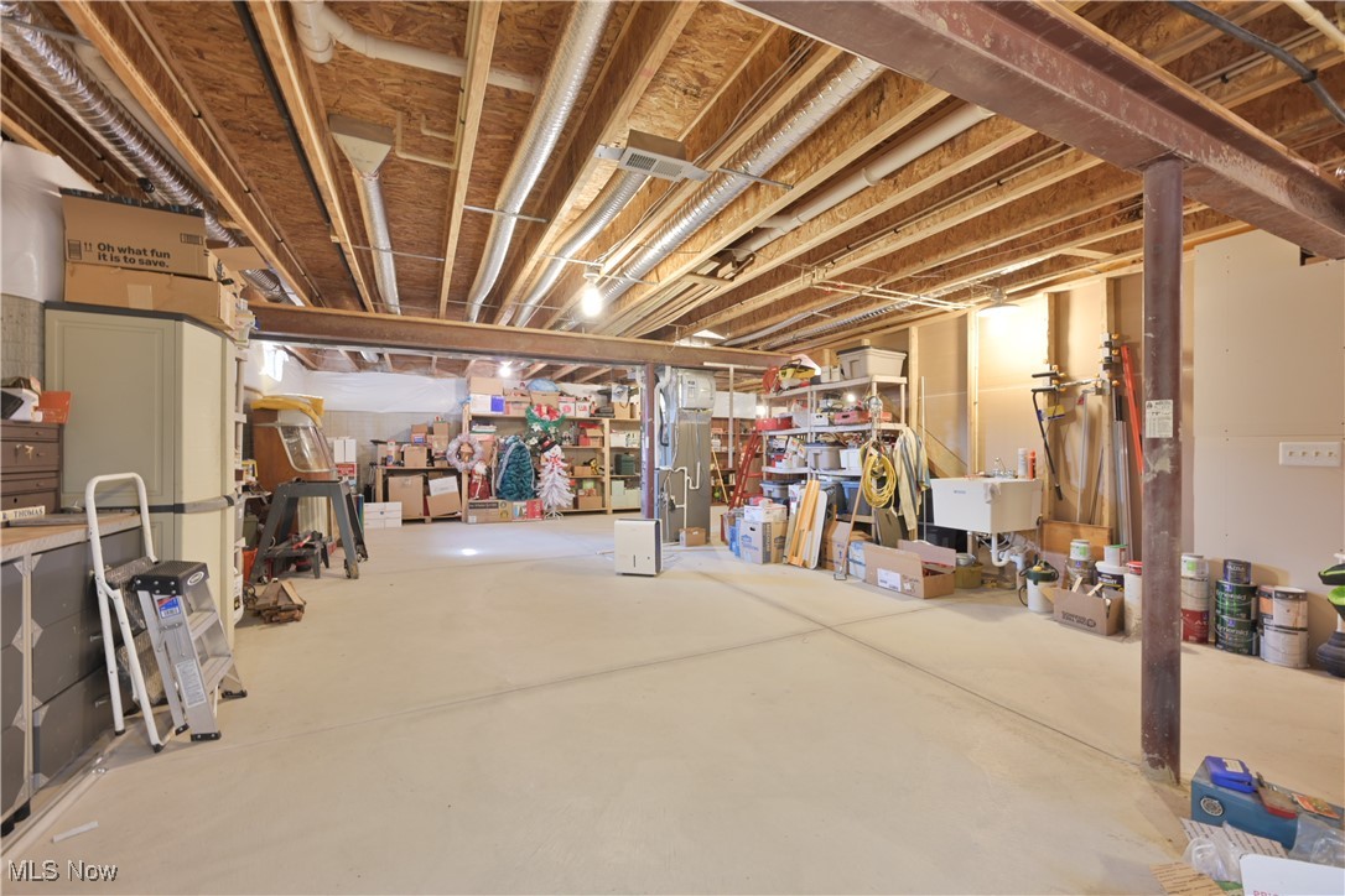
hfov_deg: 104.3
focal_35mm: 14
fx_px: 523
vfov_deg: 81.2
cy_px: 448
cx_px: 672
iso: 320
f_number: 9
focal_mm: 14
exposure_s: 1/1.3
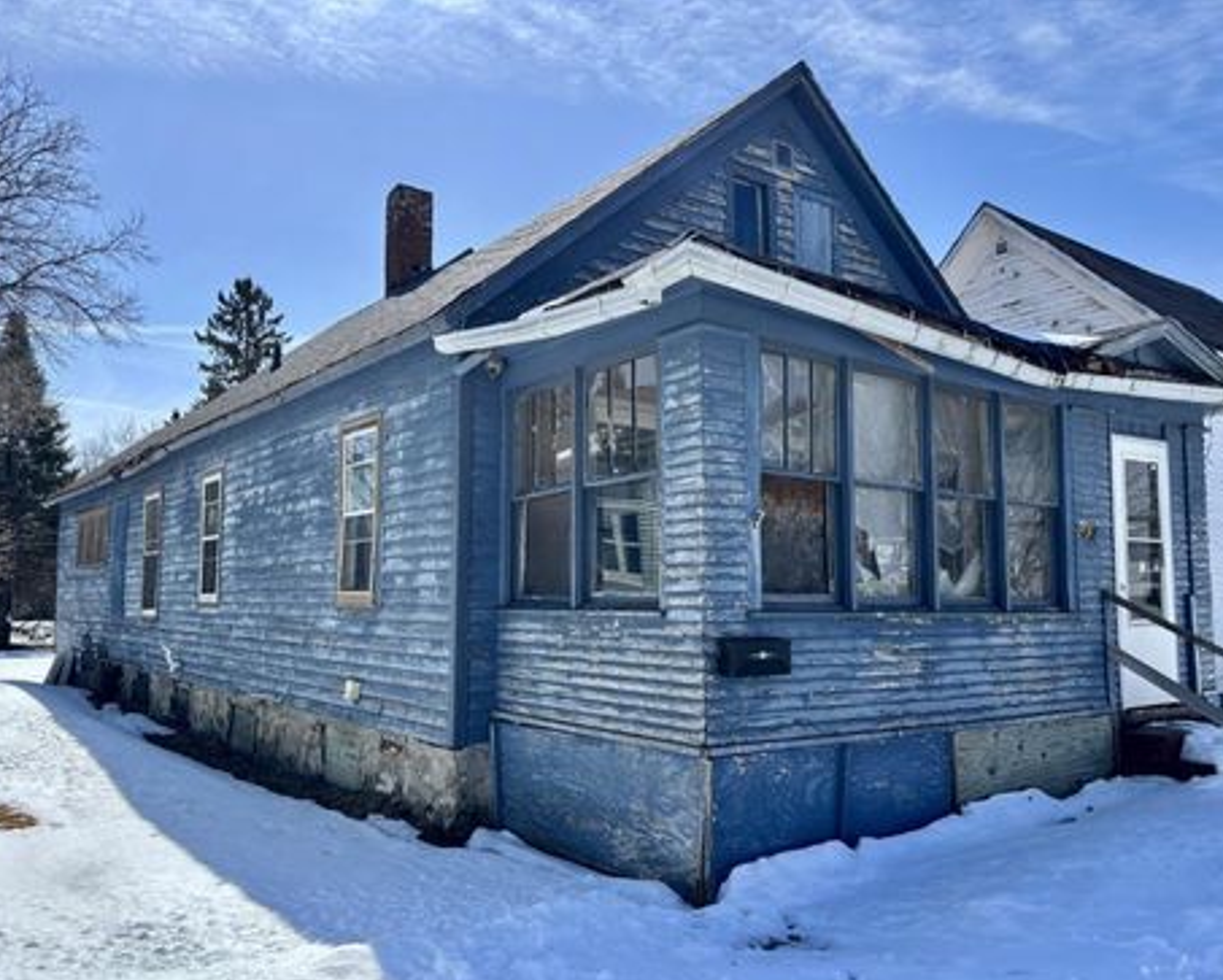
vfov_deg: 51.6
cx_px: 645
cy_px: 503
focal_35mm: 28
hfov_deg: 62.1
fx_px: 1014
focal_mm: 5.96
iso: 50
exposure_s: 1/3413
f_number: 1.6
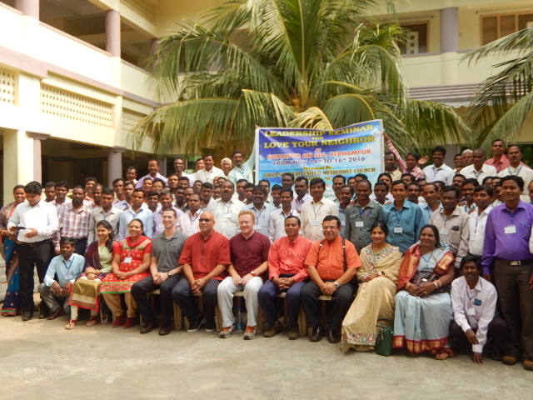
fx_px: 493
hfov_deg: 56.8
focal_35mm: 32
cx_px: 266
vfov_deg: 44.2
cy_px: 200
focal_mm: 5.7
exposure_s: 1/320
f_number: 3.8
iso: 125
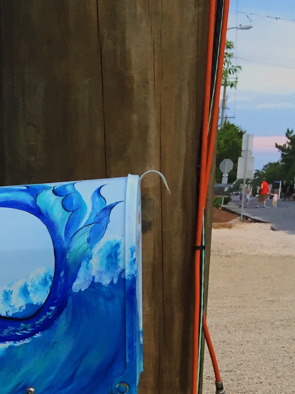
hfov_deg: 17.2
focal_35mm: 81
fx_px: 921
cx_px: -75
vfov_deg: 21.6
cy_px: 524
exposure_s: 1/30
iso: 40
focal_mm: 4.15
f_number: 2.2
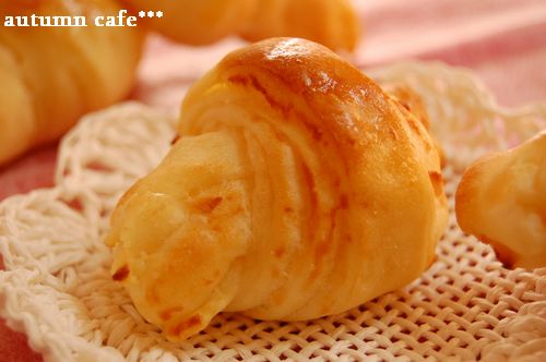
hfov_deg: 24.6
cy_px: 181
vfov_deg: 16.5
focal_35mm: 82
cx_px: 273
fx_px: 1250
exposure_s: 1/50
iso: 1600
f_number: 5.6
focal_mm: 55
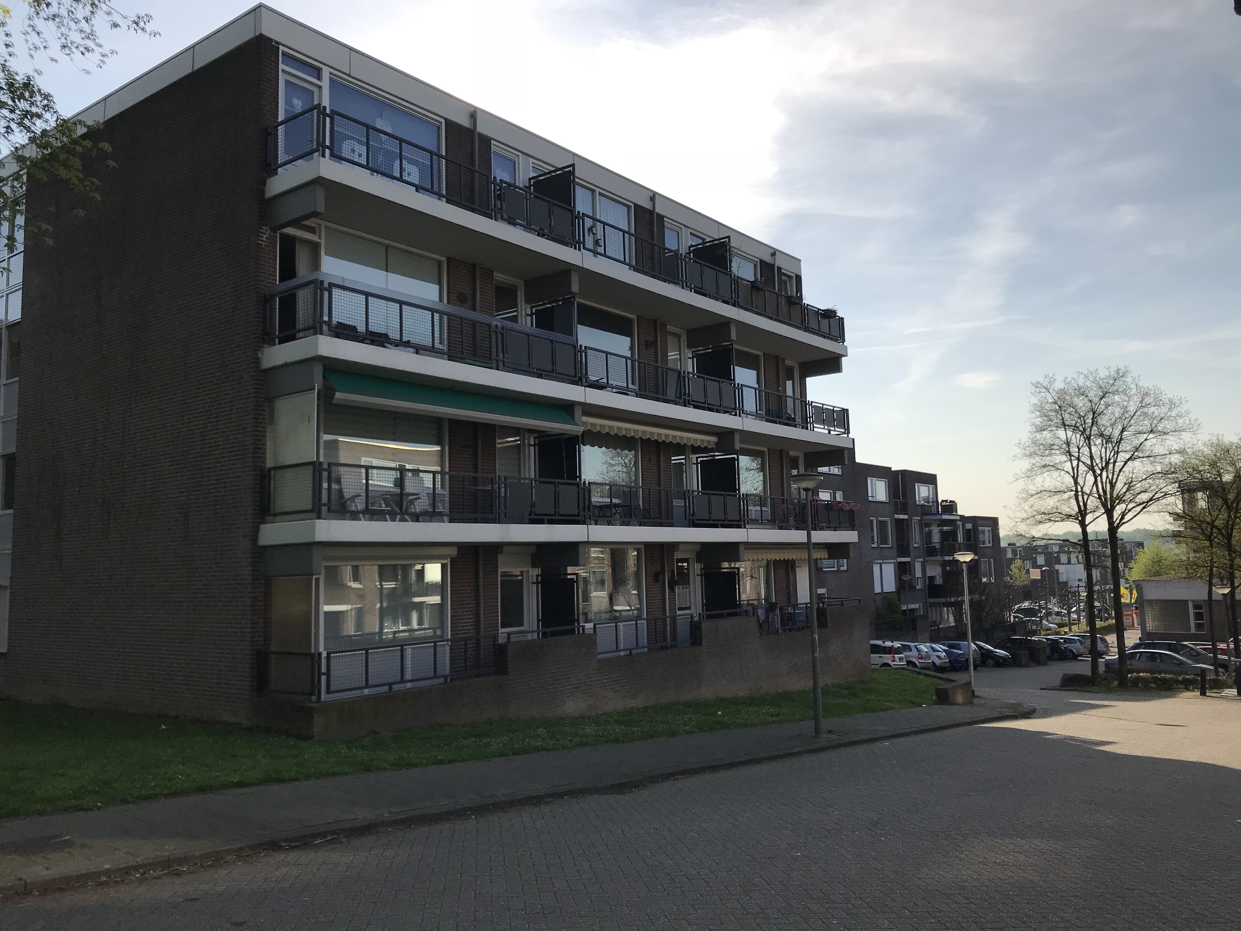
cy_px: 466
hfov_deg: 63.4
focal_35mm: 28
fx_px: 1004
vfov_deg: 49.7
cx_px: 620
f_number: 1.8
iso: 20
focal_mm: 3.99
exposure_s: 1/3425
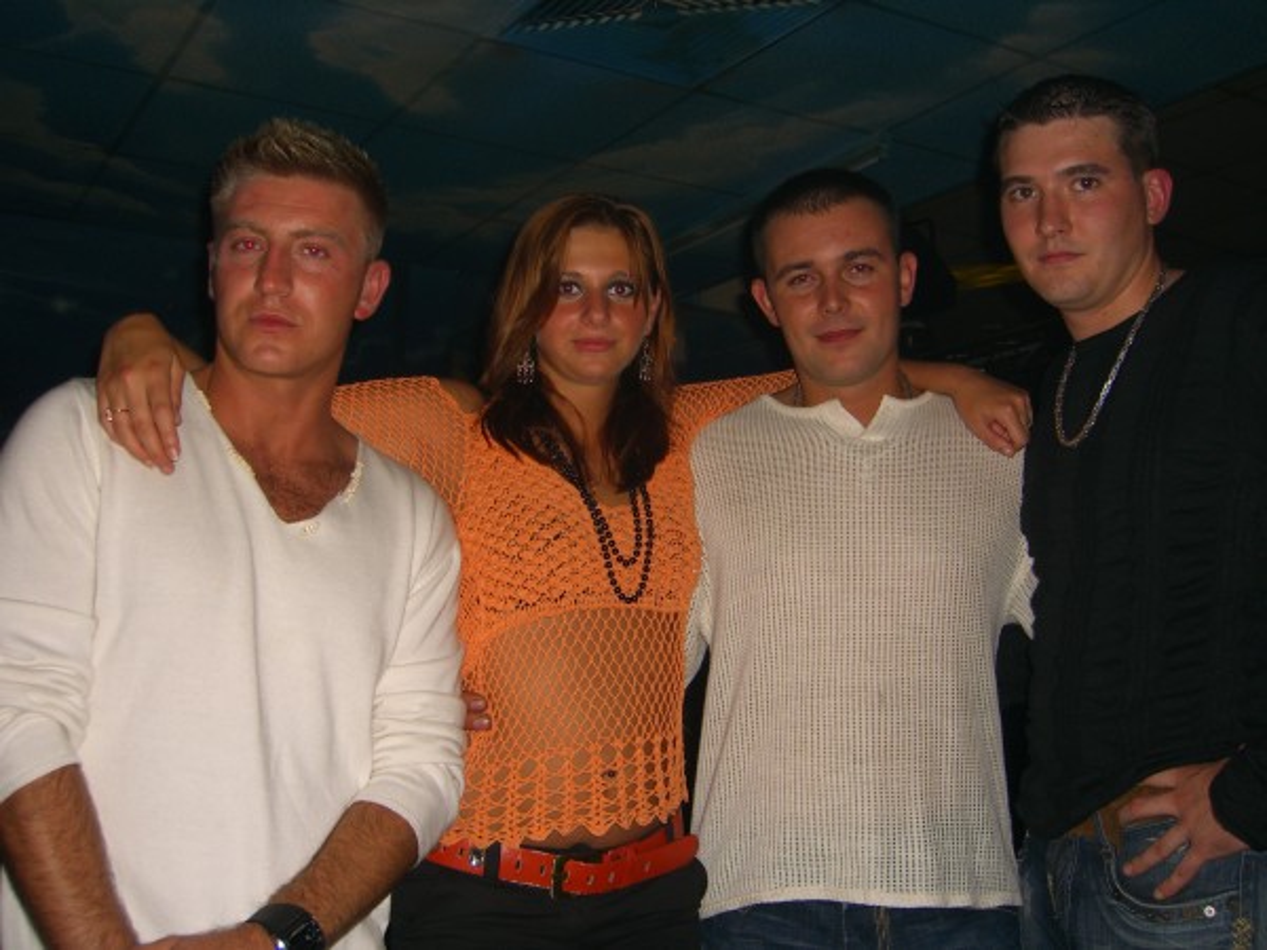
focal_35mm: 38
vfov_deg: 37.7
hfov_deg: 49.0
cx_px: 634
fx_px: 1391
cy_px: 475
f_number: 2.8
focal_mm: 7.9
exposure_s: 1/60
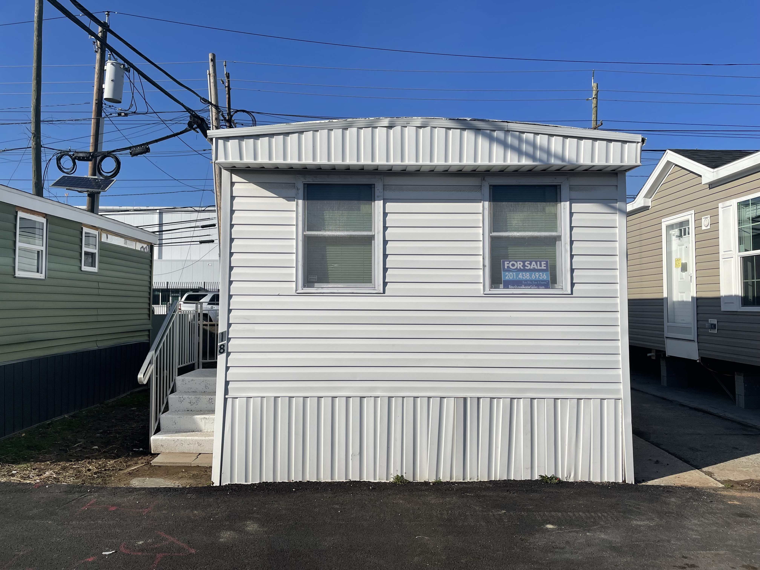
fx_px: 571
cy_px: 285
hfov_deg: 67.3
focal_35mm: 26
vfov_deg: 53.1
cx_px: 380
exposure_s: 1/7299
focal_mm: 4.2
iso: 32
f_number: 1.6
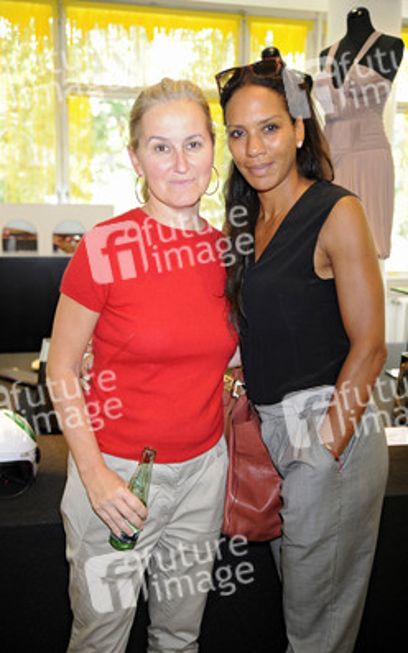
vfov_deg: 48.2
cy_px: 327
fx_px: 730
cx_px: 217
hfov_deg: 31.2
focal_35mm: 41
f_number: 3.2
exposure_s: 1/50
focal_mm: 40
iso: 800
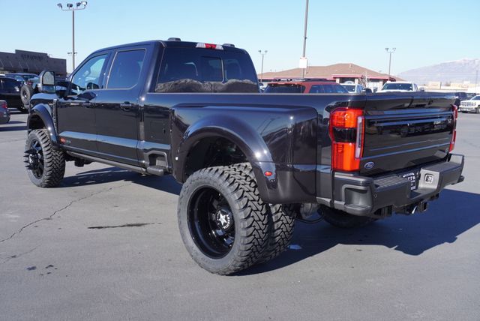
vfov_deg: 38.4
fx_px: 460
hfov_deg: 55.1
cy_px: 160
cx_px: 240
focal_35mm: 34
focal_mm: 23
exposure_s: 1/125
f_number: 8
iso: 100
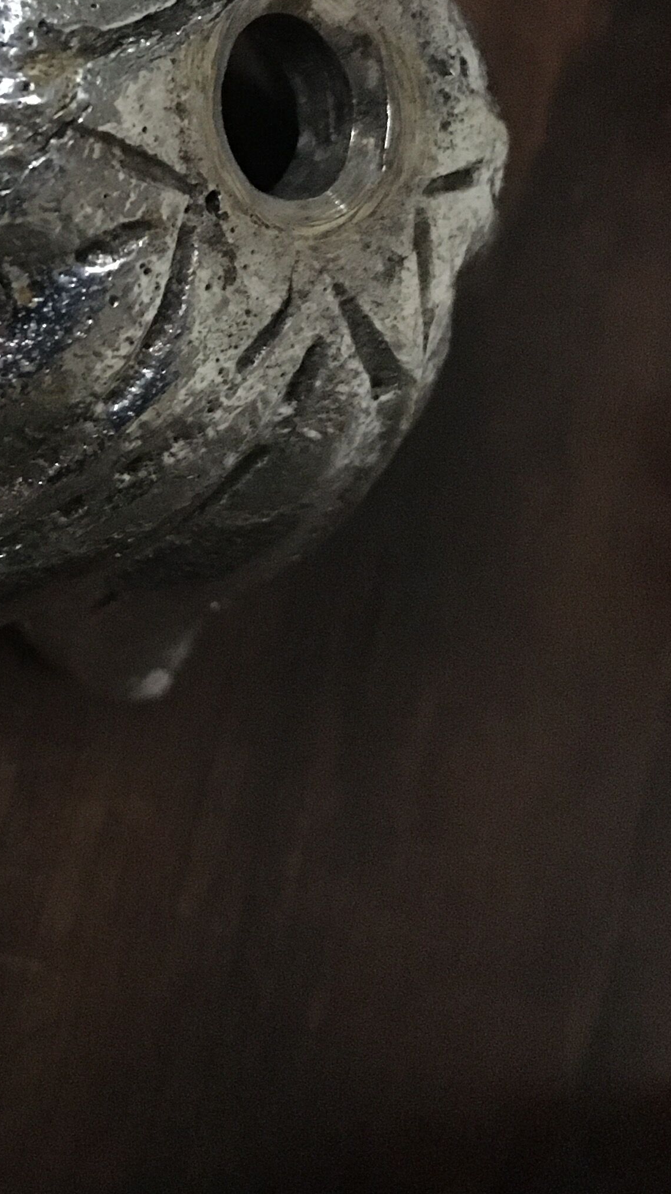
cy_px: 184
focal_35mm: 63
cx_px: -161
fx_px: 1993
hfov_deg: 18.0
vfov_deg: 32.1
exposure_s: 1/17
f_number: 2.2
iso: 320
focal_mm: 4.15
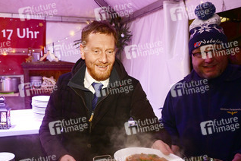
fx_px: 228
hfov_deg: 55.8
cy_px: 107
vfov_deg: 38.5
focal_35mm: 34
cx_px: 124
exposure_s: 1/60
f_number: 4.5
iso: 720
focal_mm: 24
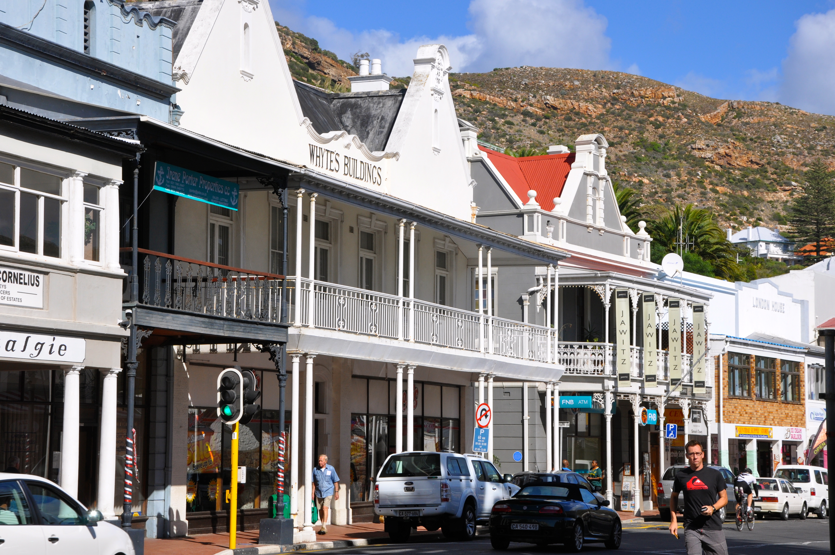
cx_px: 418
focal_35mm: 78
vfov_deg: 17.4
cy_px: 278
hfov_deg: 26.0
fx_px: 1807
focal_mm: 52
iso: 250
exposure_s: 1/500
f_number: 11
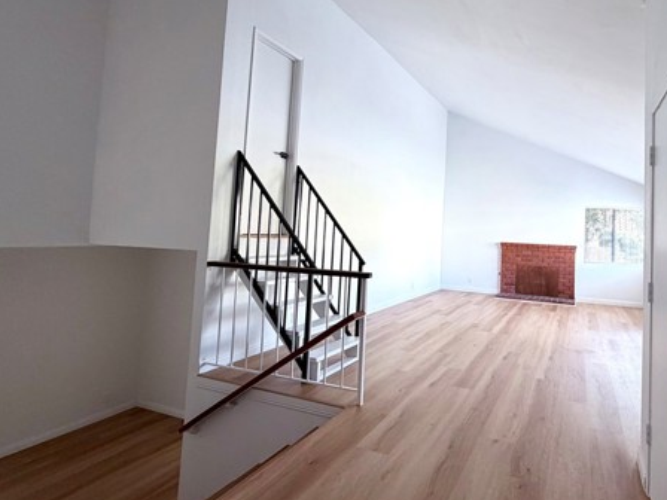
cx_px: 450
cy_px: 211
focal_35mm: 20
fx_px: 385
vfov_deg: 65.6
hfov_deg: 78.8
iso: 200
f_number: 2.2
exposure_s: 1/121
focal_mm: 2.22
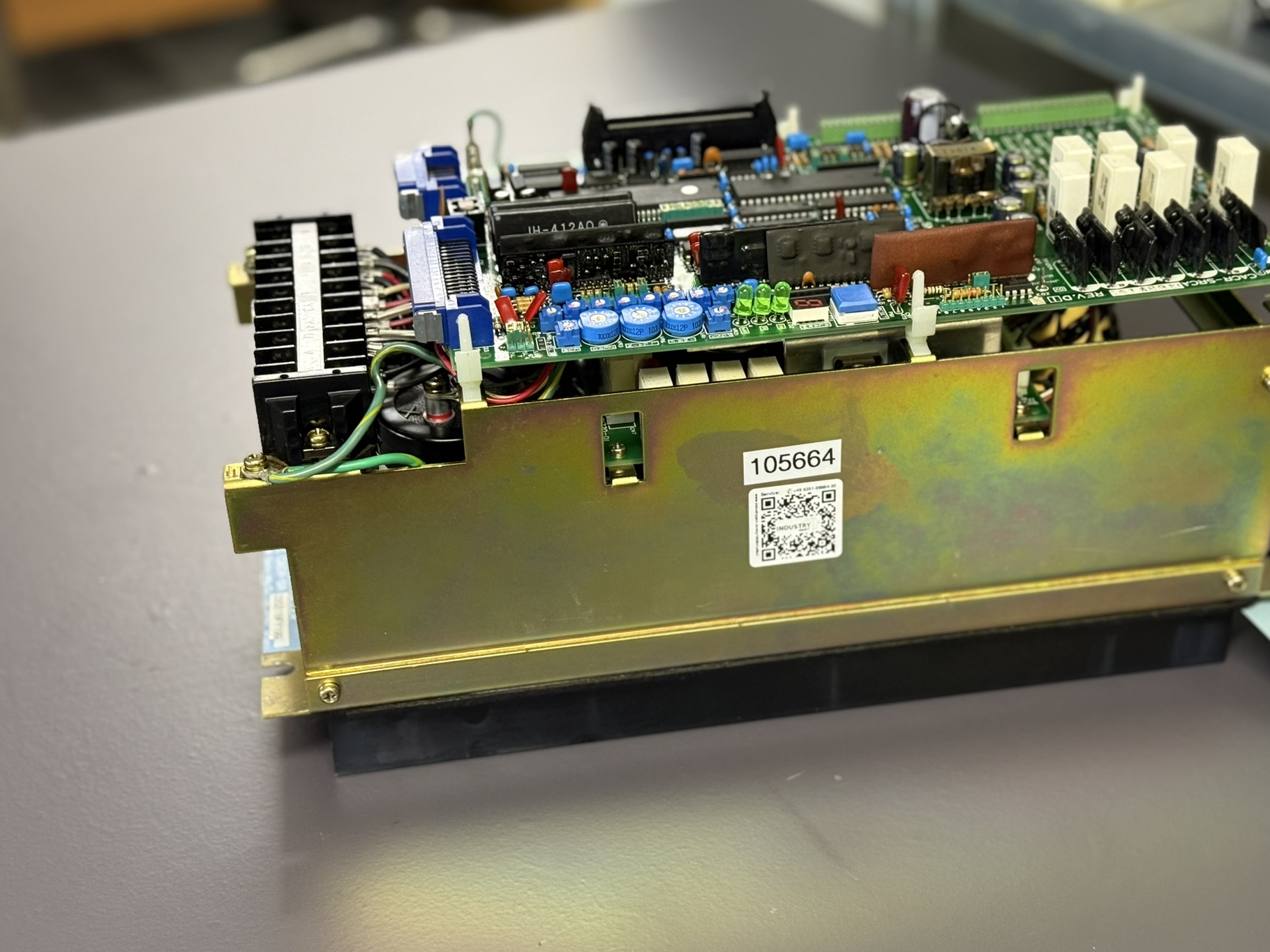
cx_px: 713
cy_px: 501
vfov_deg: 27.0
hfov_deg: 35.5
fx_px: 1981
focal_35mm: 54
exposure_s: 1/33
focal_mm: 6.76
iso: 200
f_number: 1.78
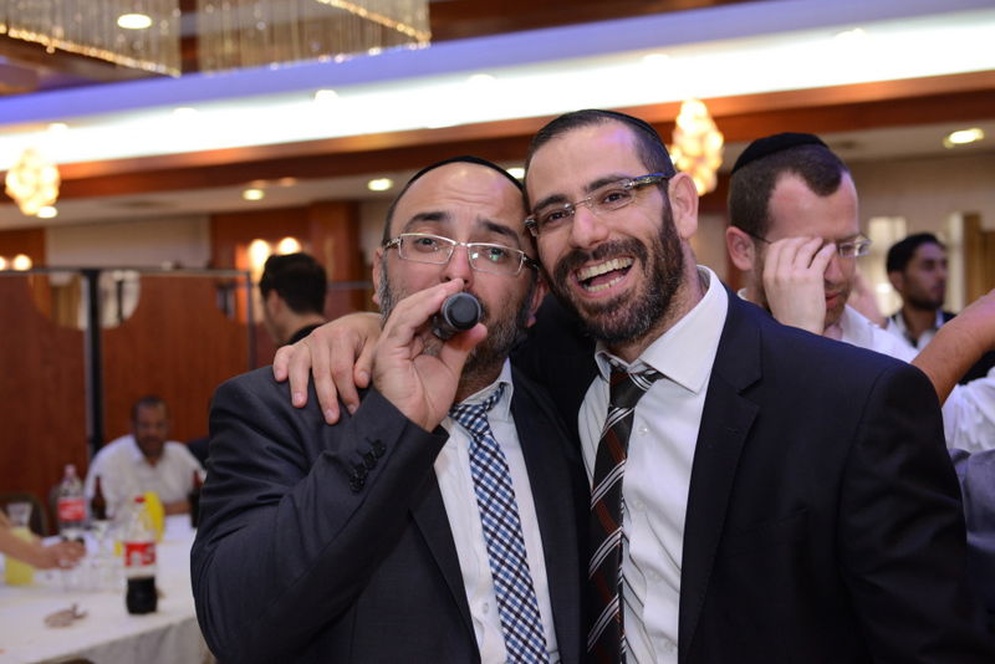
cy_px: 332
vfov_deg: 26.0
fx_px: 1438
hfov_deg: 38.2
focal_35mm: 52
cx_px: 498
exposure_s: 1/125
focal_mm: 52
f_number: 5
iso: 1600
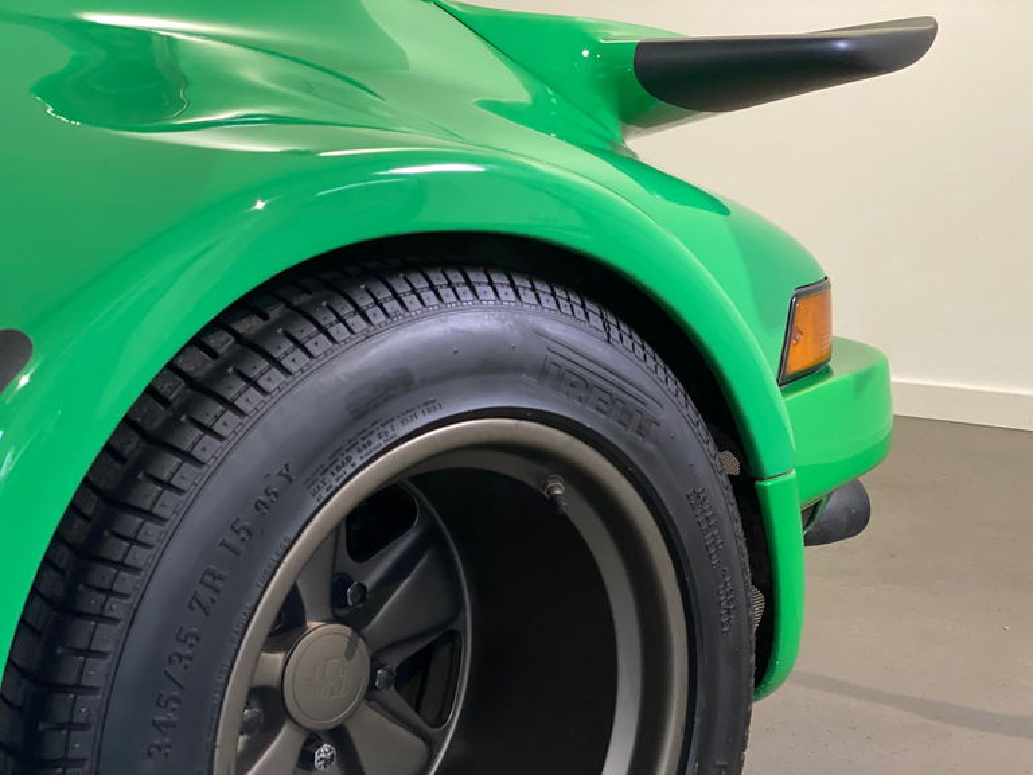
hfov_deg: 36.8
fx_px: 1552
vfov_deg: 28.0
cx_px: 516
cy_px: 388
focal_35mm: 52
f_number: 2
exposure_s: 1/24
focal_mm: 6
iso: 500
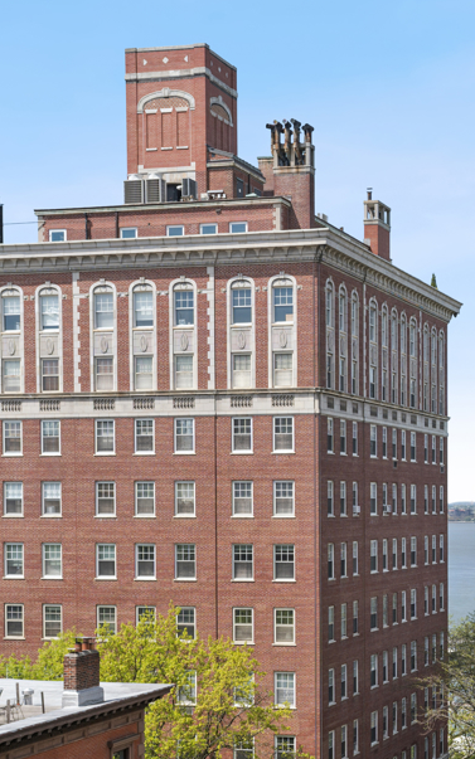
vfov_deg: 28.0
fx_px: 1512
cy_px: 532
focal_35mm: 73
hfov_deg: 17.6
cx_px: 426
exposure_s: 1/160
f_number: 8
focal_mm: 40
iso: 100
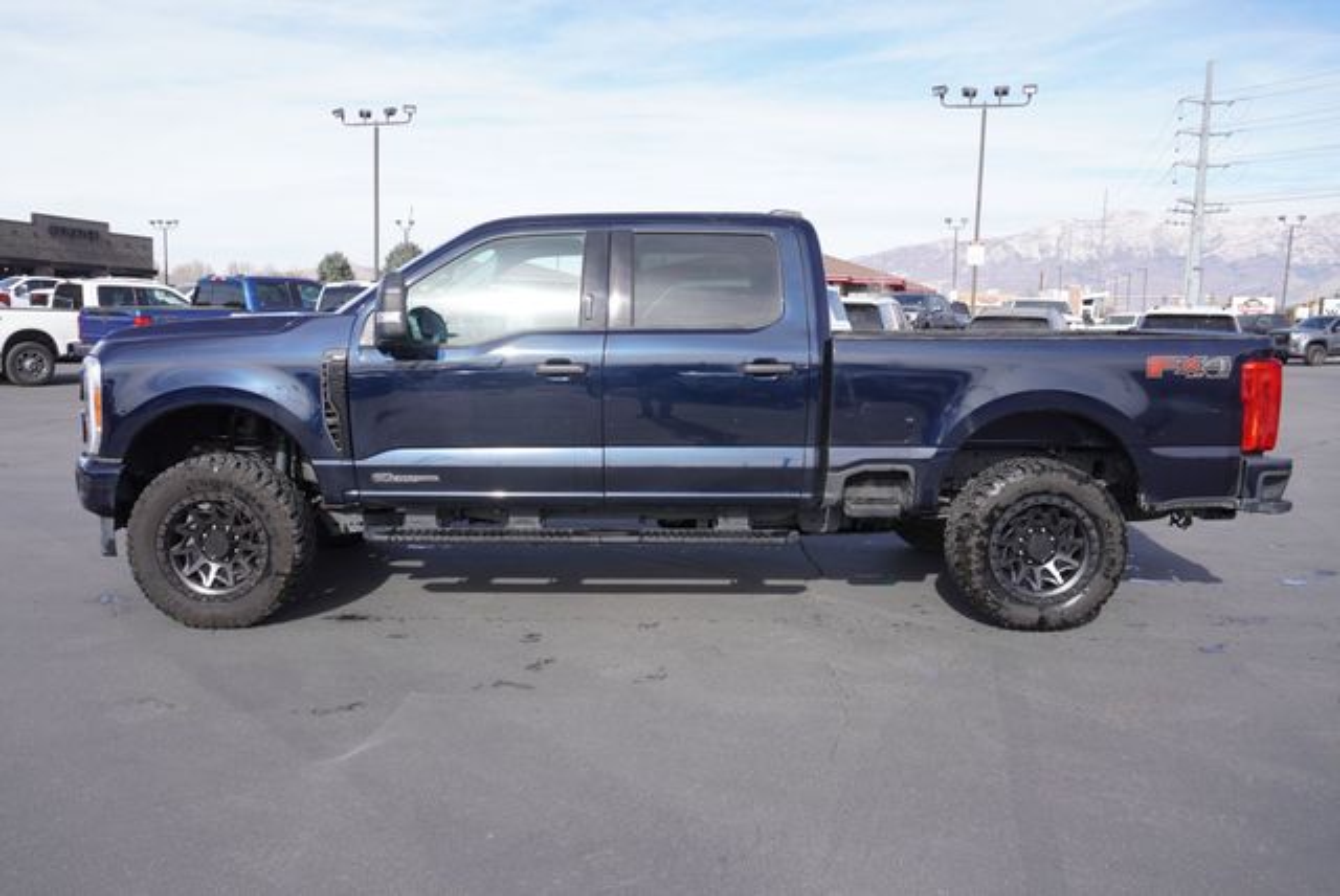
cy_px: 448
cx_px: 670
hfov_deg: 64.5
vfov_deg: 45.8
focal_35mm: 28
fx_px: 1062
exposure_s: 1/160
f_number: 6.3
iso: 100
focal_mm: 19
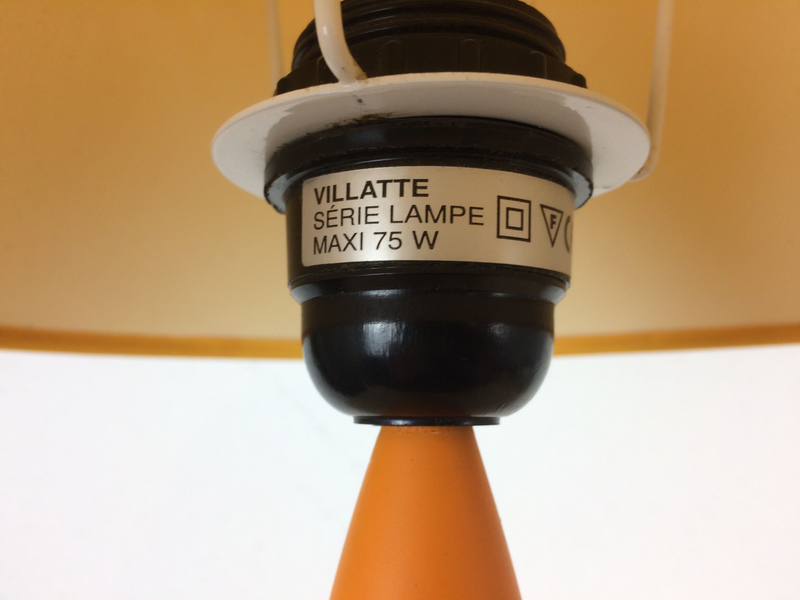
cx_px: 400
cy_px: 300
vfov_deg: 48.2
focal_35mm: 29
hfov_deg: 61.7
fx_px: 670
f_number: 2.2
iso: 40
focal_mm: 4.15
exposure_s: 1/50
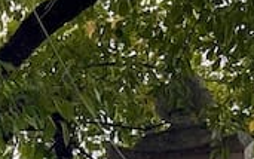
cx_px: -7
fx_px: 893
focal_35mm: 129
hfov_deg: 15.8
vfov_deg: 9.1
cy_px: 385
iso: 50
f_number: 1.5
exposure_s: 1/621
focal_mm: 5.7
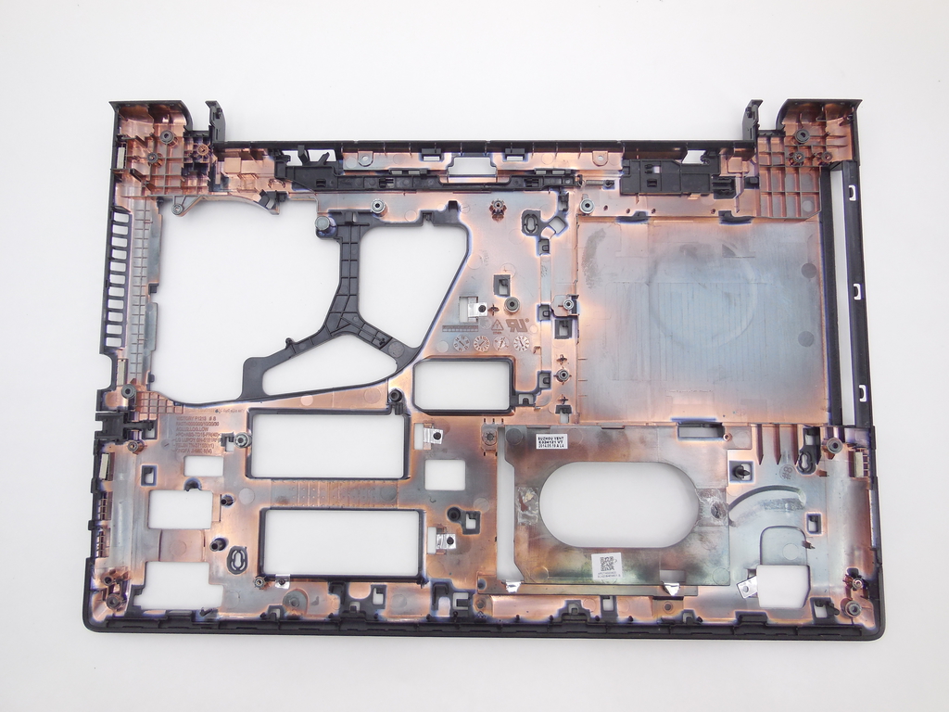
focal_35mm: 25
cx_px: 474
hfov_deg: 69.4
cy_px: 356
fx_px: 685
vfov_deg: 54.9
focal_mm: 4.5
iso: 125
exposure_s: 1/100
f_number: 3.1
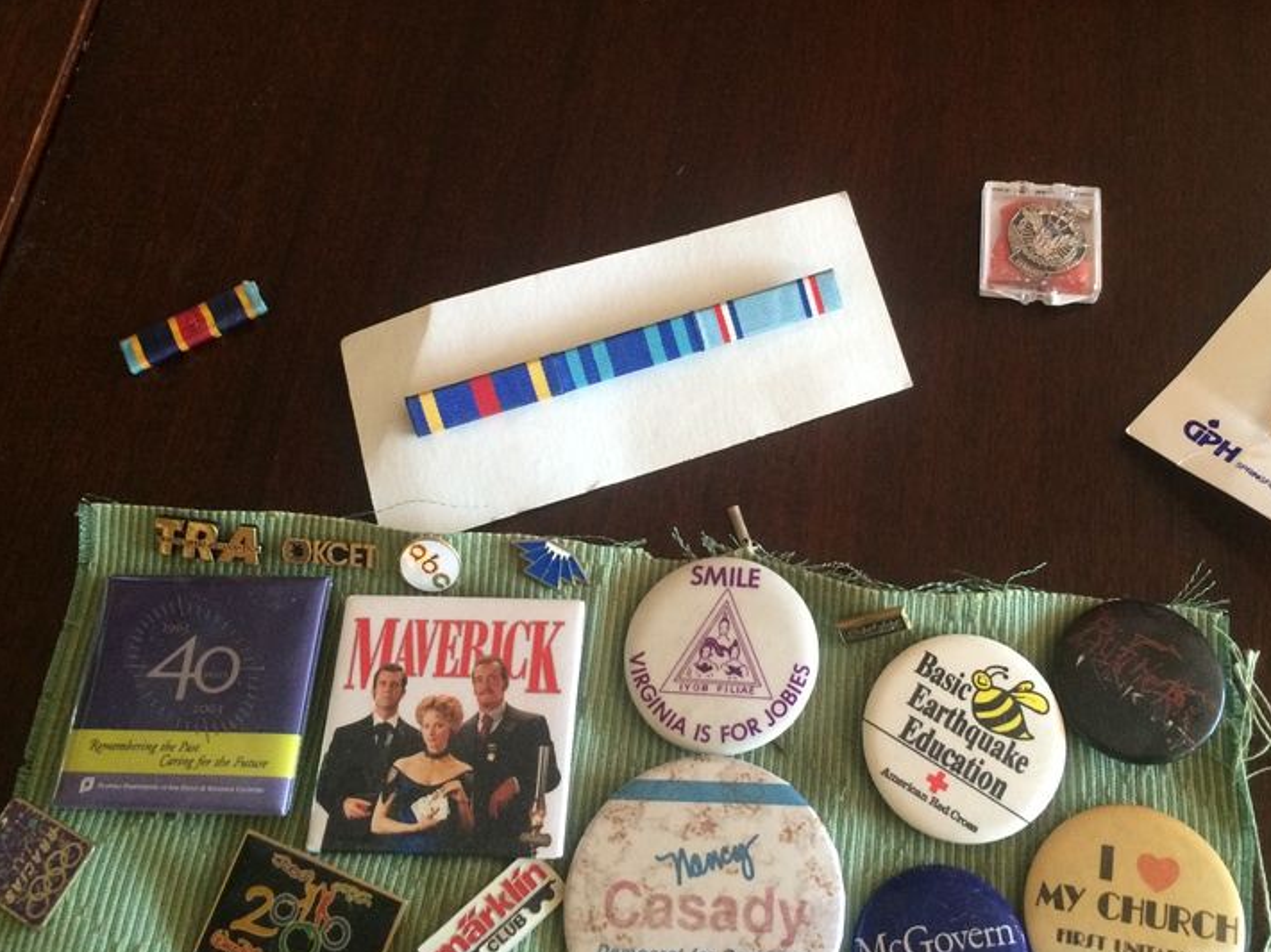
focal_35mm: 38
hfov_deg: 48.7
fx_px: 1395
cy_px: 365
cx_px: 769
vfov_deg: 37.5
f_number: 2.2
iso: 200
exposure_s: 1/30
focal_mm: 4.12
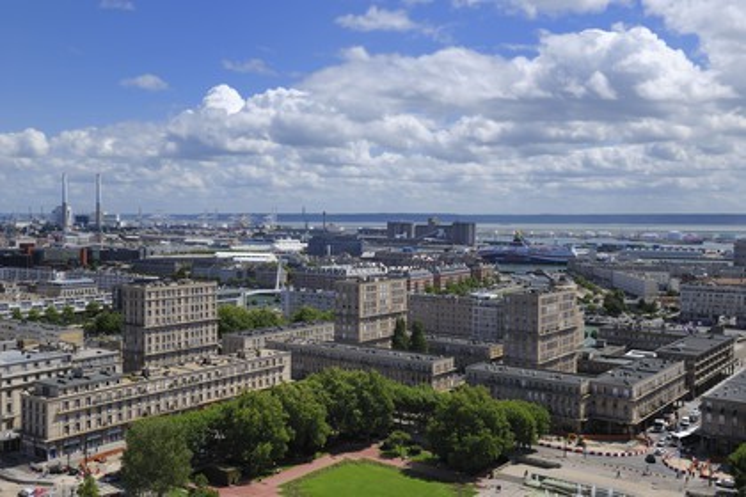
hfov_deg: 53.1
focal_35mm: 36
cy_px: 248
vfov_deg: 36.9
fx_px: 746
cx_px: 373
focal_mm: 36
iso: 200
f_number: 11
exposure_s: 1/320
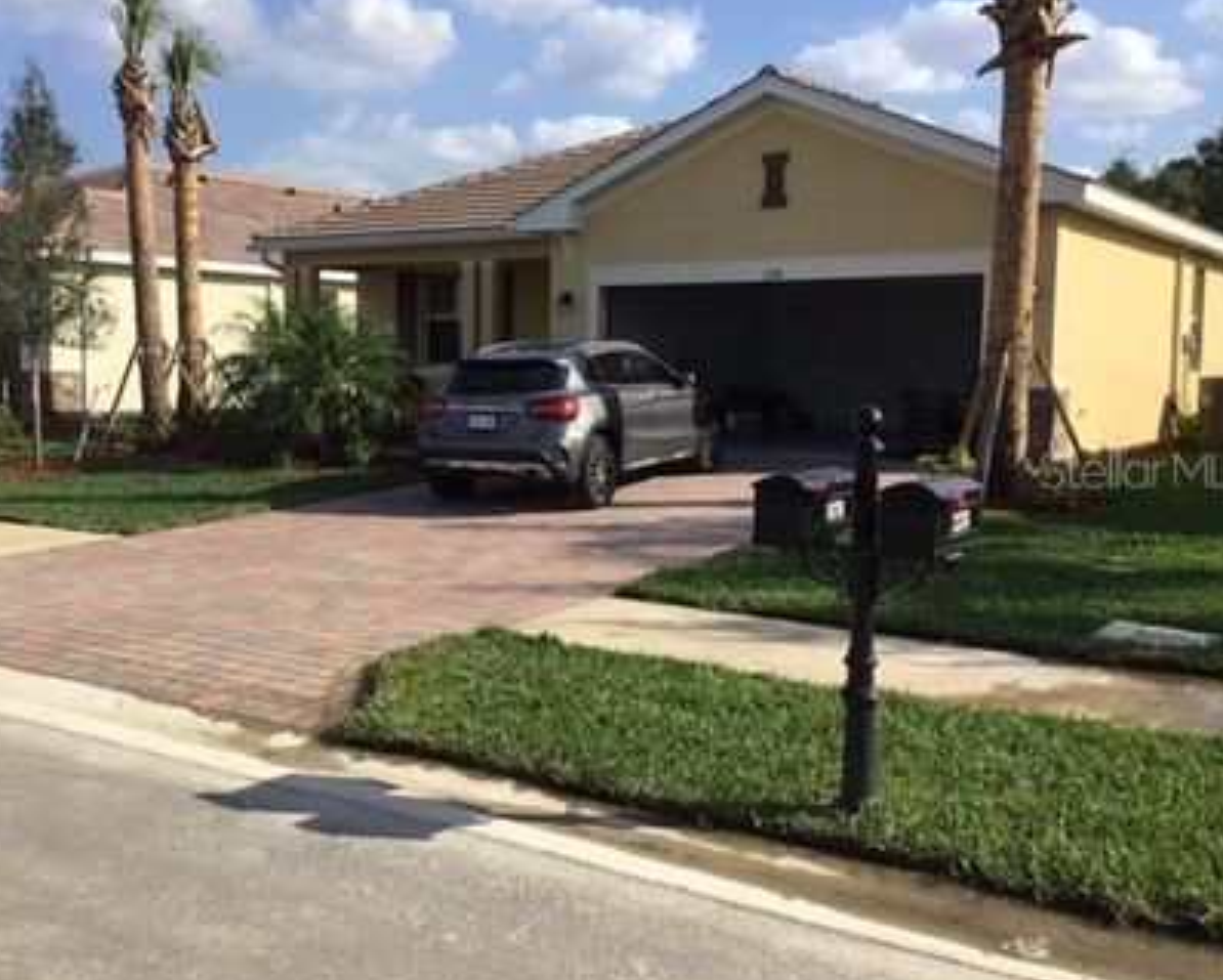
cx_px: 498
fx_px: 1376
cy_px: 468
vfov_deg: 39.2
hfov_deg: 47.7
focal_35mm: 38
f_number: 2.4
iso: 25
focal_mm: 3.3
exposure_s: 1/1217
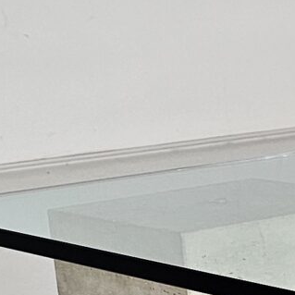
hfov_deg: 9.7
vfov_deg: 10.5
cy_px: 368
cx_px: 675
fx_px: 1572
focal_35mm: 163
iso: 160
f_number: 1.7
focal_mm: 6.3
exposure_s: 1/100
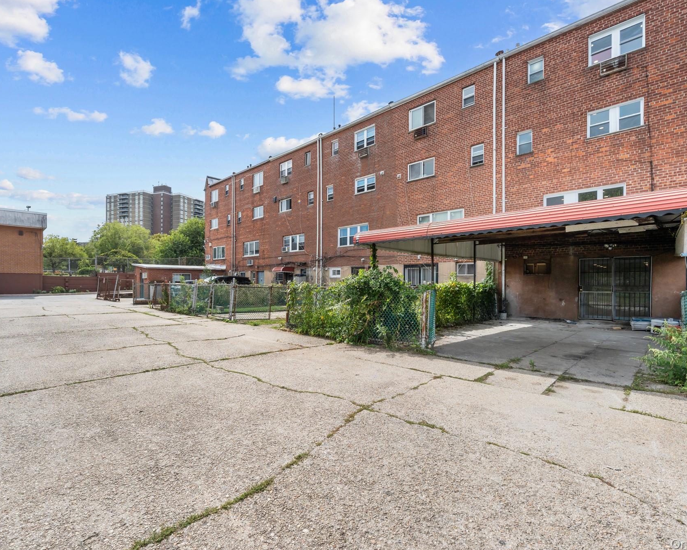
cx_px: 335
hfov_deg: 93.1
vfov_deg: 80.4
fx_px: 325
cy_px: 275
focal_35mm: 16
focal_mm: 14
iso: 200
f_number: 10
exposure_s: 1/500
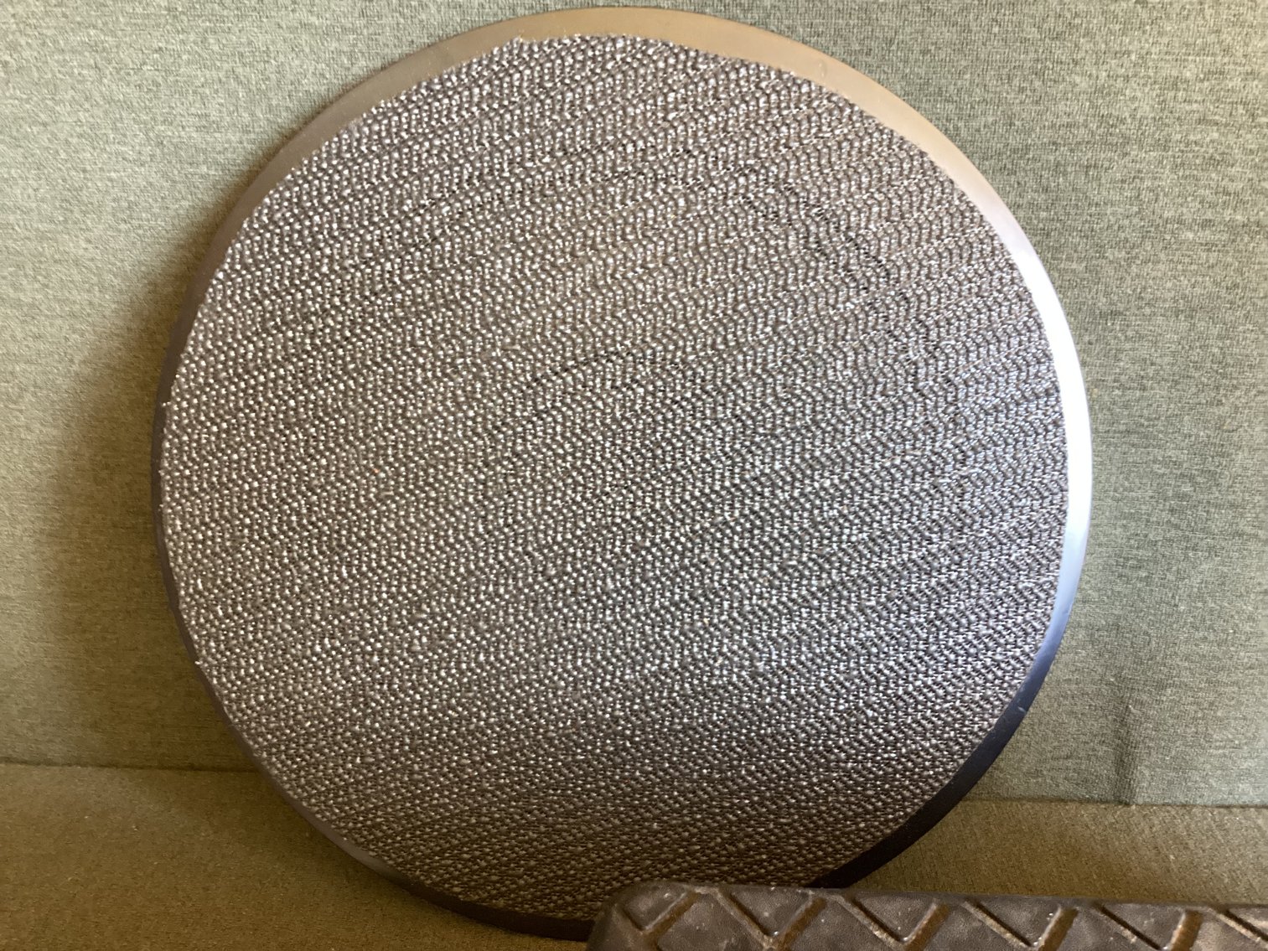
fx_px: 1136
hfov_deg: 58.3
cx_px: 634
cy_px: 476
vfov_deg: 45.4
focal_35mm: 31
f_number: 2.4
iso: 320
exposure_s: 1/50
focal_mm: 3.3
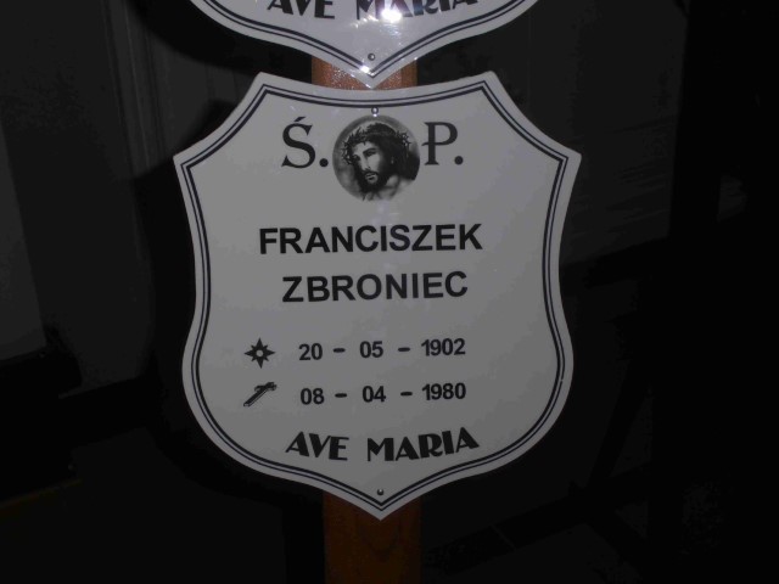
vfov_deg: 25.7
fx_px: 1283
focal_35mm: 57
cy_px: 292
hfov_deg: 33.8
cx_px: 390
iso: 80
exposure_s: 1/50
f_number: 4.5
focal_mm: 10.04
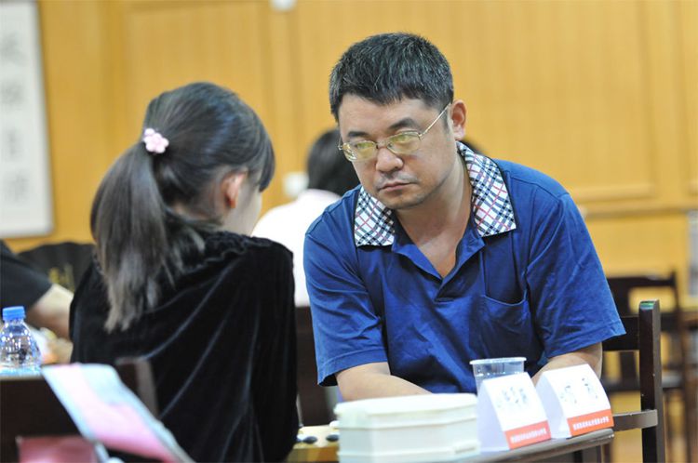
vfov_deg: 8.7
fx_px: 3050
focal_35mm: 158
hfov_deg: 13.1
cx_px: 349
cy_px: 232
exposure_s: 1/15
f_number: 3.2
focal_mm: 105
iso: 1250
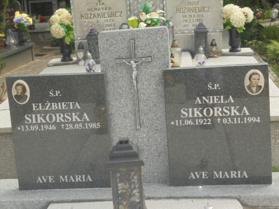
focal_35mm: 64
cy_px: 104
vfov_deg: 22.9
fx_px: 516
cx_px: 140
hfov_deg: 30.3
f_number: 5.6
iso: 100
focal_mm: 11.5
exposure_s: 1/160
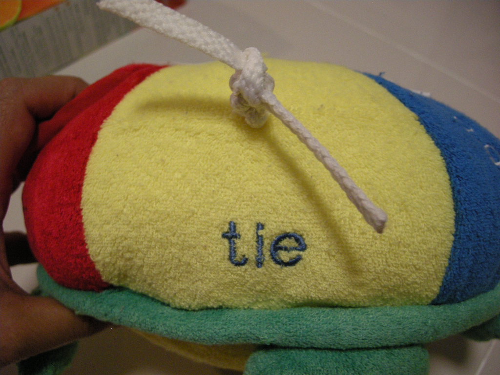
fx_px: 506
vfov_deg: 40.7
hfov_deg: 52.6
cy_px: 188
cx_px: 250
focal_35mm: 35
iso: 400
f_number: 2.7
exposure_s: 1/13.1
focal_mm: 7.5
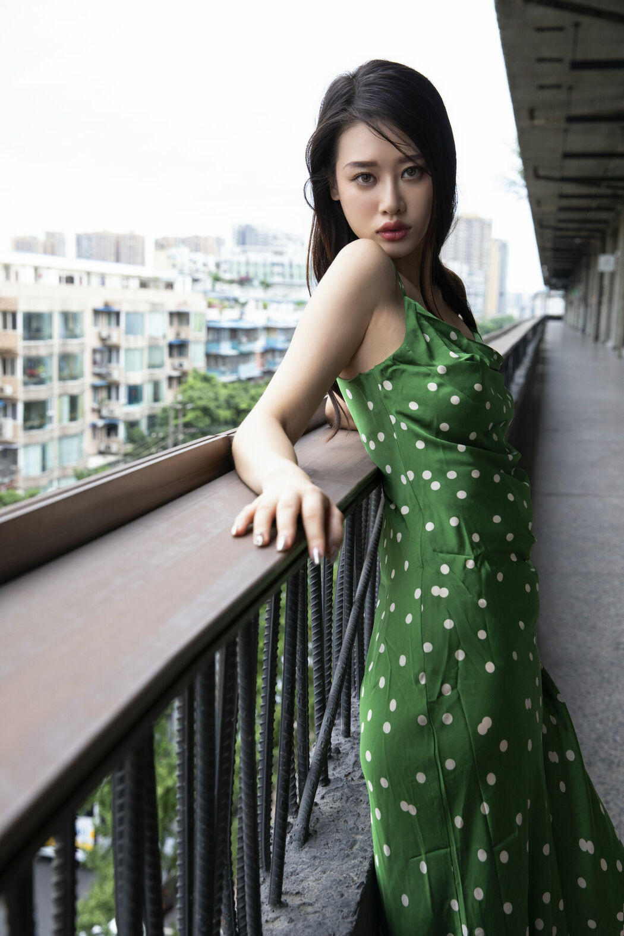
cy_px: 468
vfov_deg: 45.4
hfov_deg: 31.2
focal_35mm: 43
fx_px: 1118
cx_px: 312
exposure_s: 1/160
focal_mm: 44
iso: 1600
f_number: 5.6
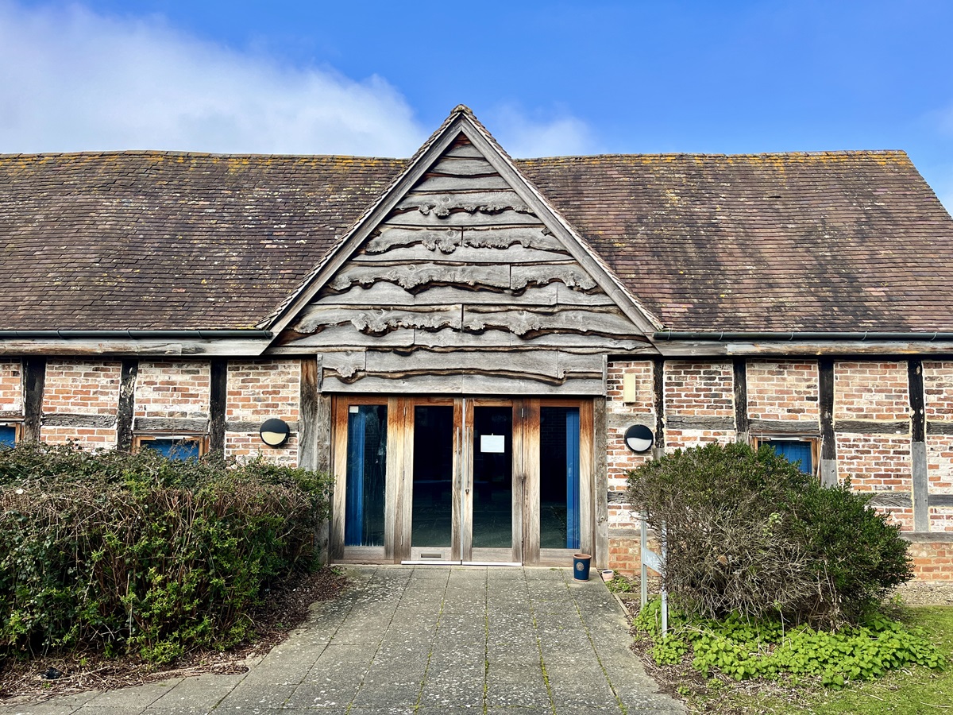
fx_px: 716
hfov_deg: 67.3
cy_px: 358
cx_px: 476
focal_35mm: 26
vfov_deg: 53.1
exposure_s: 1/1623
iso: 50
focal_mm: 5.1
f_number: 1.6
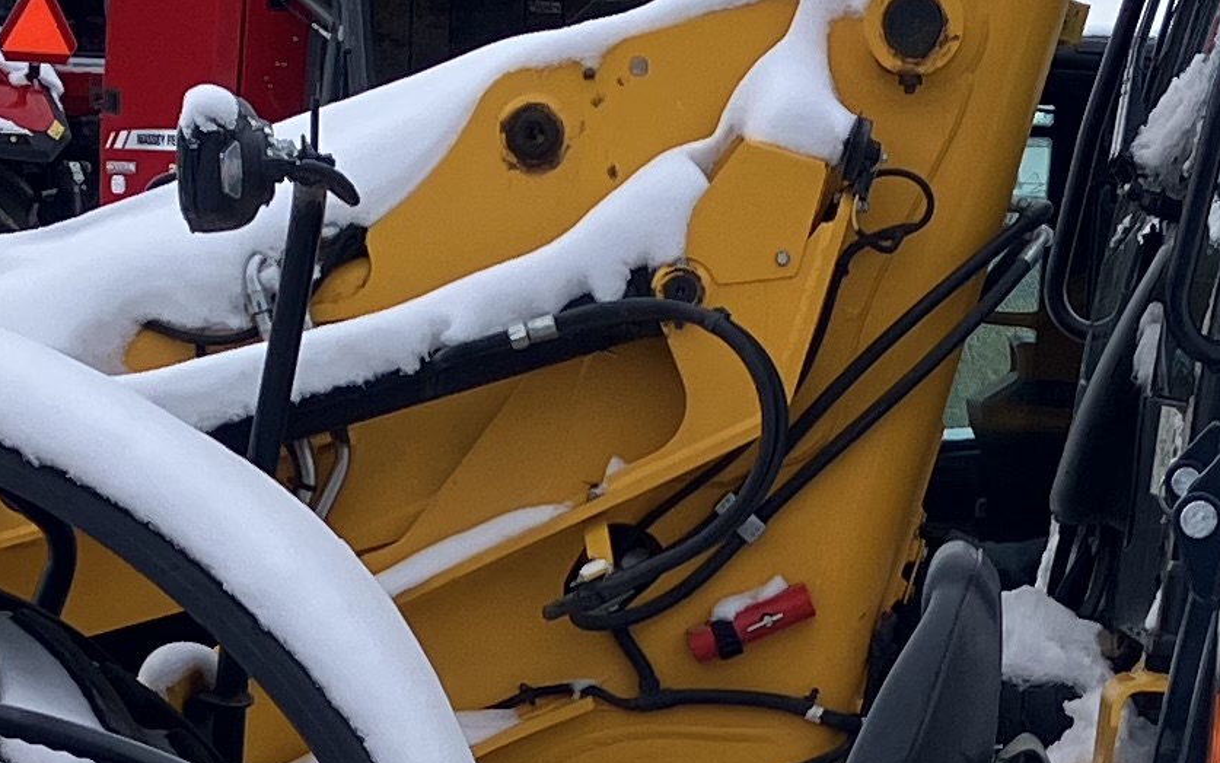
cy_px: 1201
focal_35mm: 143
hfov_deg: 14.6
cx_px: 532
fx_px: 4754
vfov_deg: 8.9
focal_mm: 3.99
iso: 32
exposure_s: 1/771
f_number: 1.8
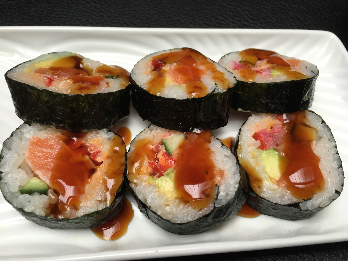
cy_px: 130
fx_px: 292
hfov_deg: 61.7
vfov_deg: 48.2
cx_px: 174
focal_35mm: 29
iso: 40
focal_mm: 4.15
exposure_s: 1/100
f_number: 2.2
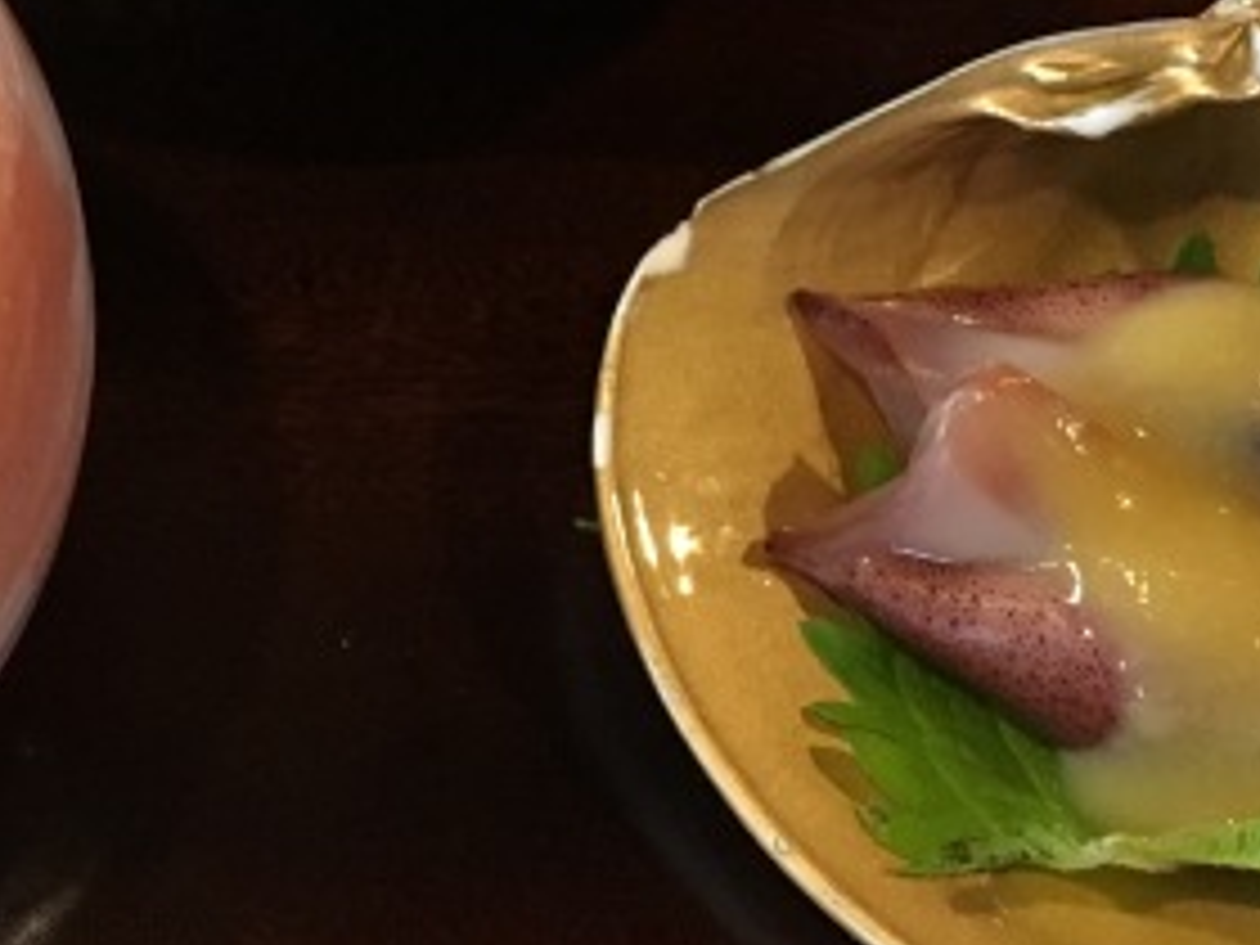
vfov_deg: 17.4
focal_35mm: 83
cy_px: 27
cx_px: 207
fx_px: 3021
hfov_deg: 23.1
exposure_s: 1/20
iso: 200
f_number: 2.2
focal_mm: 4.15
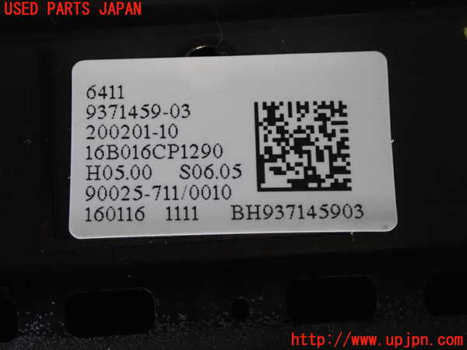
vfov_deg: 16.8
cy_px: 175
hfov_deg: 22.3
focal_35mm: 88
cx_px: 234
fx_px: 1187
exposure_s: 1/80
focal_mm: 15.66
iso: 1600
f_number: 4.5
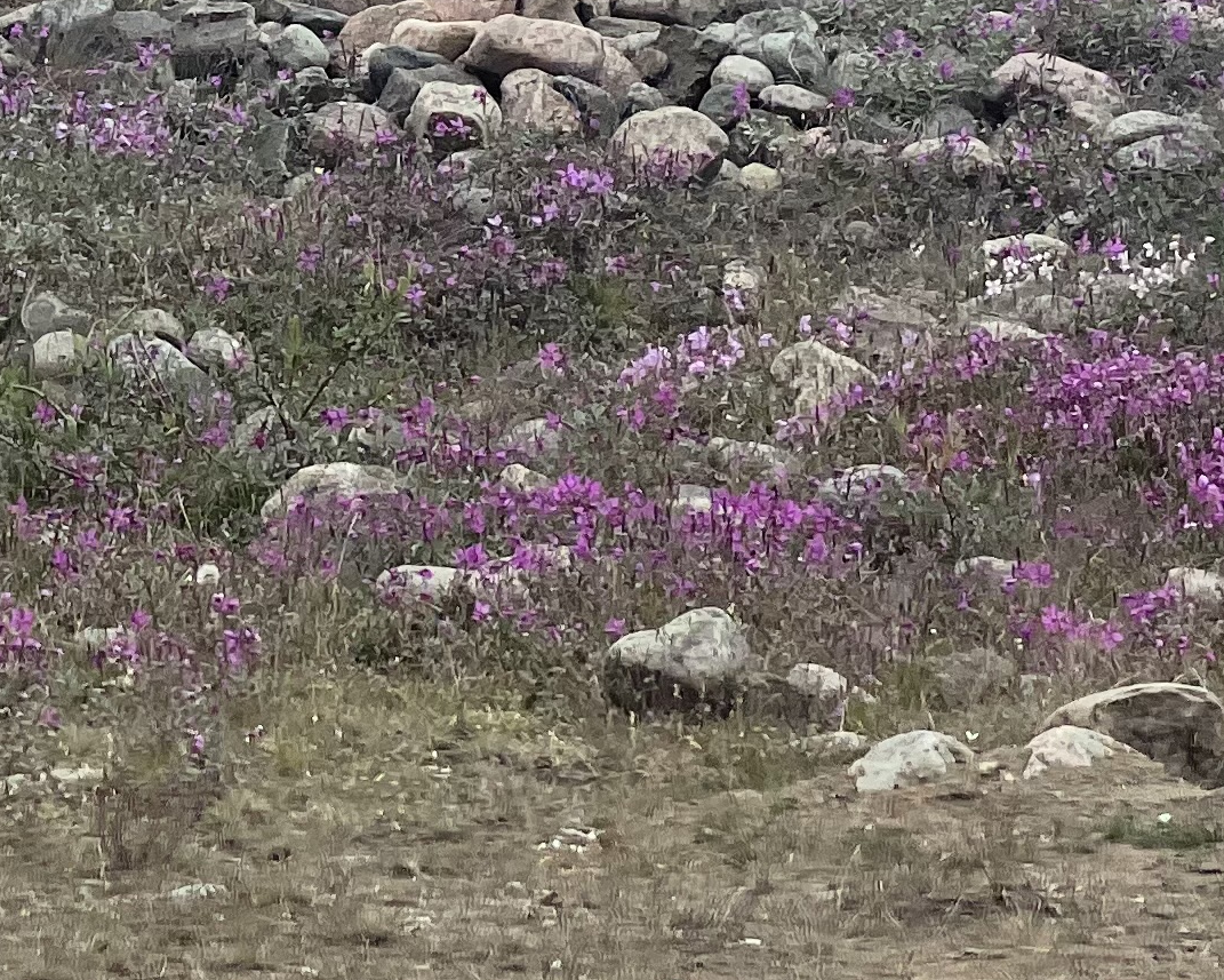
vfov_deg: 8.0
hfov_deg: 10.0
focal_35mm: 191
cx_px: -187
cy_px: -98
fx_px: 6920
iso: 25
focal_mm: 6
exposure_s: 1/1229
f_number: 2
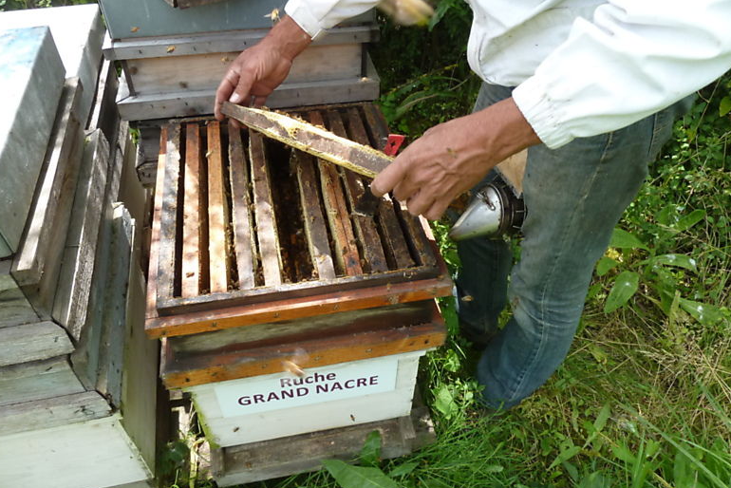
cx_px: 357
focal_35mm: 27
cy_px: 253
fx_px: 548
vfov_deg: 48.0
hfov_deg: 67.4
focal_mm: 4.1
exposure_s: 1/250
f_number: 4
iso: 160
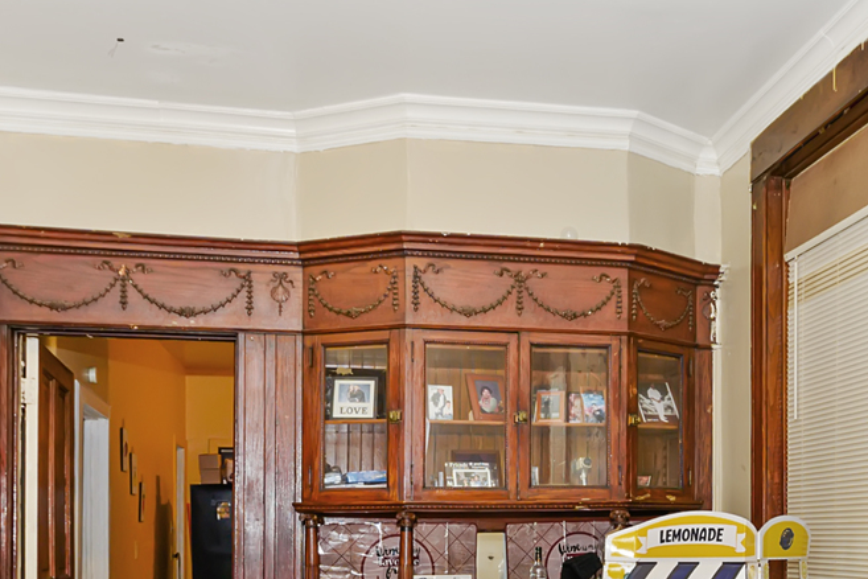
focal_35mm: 37
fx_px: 892
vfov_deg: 33.3
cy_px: 560
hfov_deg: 51.7
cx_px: 499
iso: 250
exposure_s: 1/6
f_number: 7.1
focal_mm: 10
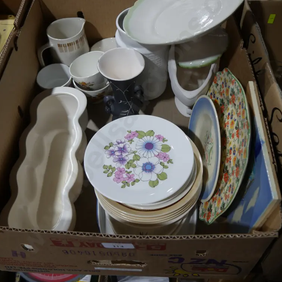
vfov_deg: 45.5
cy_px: 100
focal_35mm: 36
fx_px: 332
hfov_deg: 46.0
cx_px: 141
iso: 200
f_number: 3.6
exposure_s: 1/100
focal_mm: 15
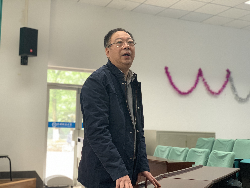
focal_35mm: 52
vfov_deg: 28.0
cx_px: 125
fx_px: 376
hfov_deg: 36.8
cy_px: 94
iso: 160
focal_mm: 6
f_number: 2.4
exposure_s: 1/50
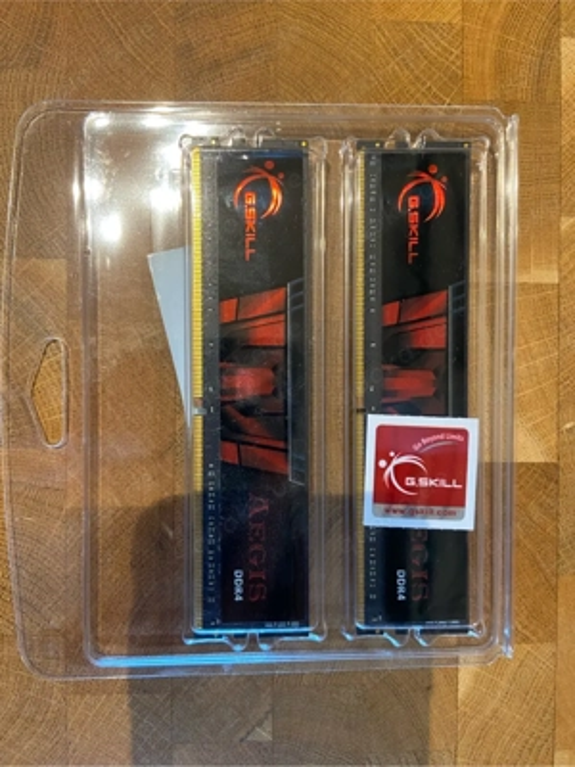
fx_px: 576
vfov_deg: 67.3
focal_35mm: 26
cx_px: 288
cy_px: 384
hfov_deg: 53.1
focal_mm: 4.25
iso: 320
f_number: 1.8
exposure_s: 1/50
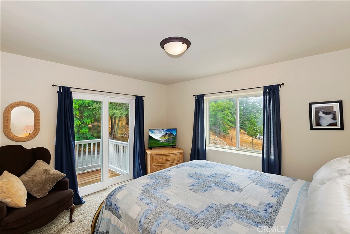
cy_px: 117
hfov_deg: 100.4
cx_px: 175
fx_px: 146
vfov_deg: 77.3
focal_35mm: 15
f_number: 8
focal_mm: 10
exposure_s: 1/30
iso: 100
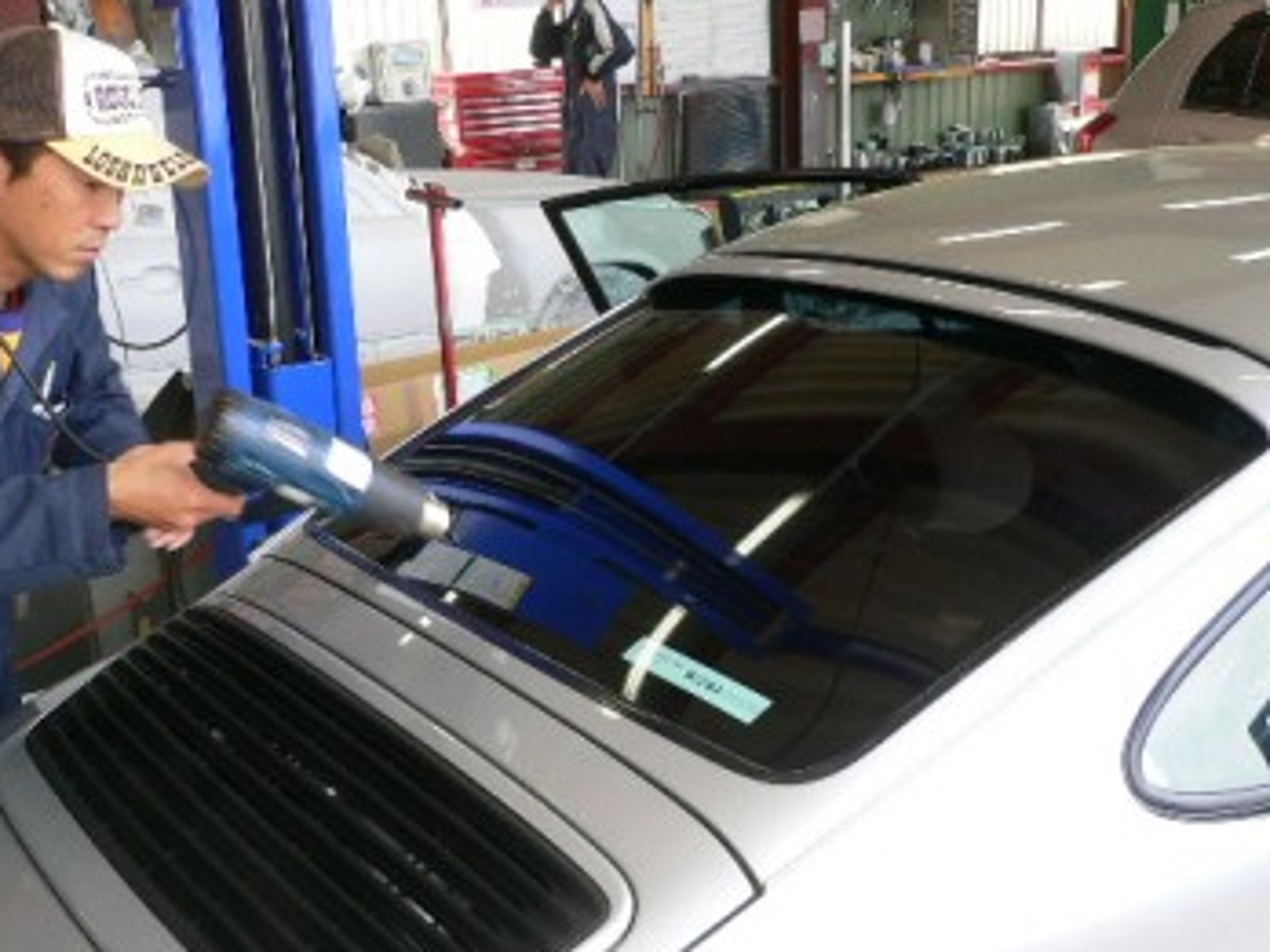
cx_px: 653
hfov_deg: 42.1
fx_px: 1651
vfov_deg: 32.0
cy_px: 591
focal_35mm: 45
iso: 100
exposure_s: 1/80
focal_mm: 5.8
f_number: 2.8
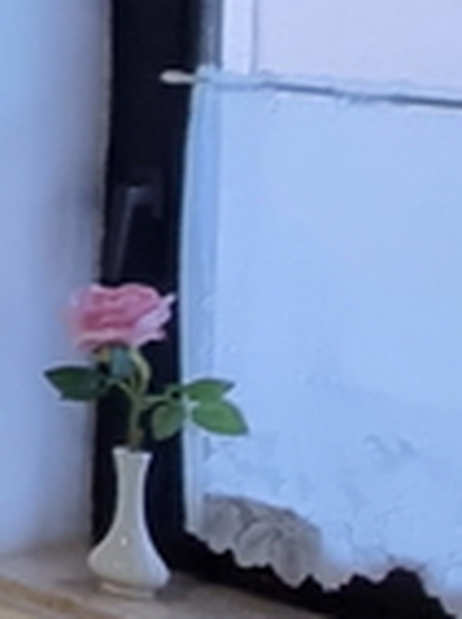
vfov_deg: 18.6
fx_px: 1767
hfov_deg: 8.6
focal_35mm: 99
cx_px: -1290
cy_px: -170
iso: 320
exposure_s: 1/33
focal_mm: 2.2
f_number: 2.2
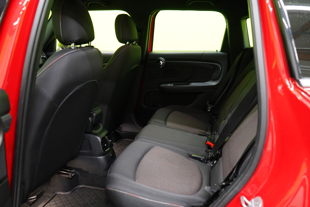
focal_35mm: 28
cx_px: 155
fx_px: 241
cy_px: 104
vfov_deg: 46.4
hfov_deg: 65.5
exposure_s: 1/20
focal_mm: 28
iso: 2000
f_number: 5
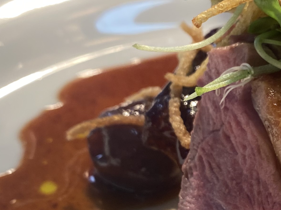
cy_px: 123
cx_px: 301
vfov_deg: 17.3
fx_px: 690
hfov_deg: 21.9
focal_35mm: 85
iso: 40
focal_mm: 4.25
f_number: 1.8
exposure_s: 1/100
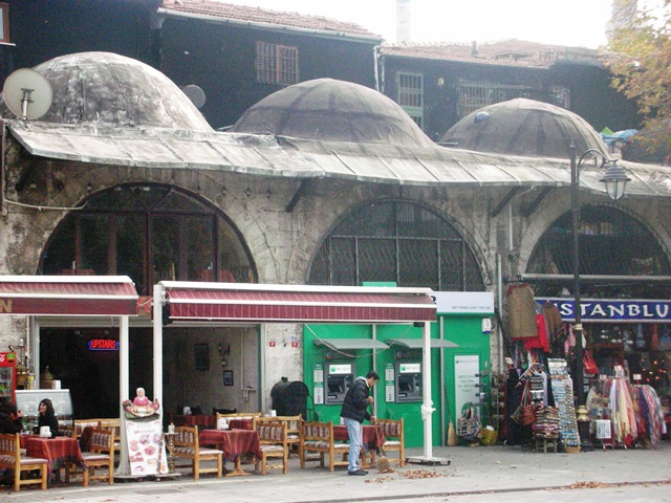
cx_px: 336
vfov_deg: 20.2
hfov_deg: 26.7
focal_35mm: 73
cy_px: 252
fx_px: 1415
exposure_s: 1/92.5
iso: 400
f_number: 12.4
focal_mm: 12.2
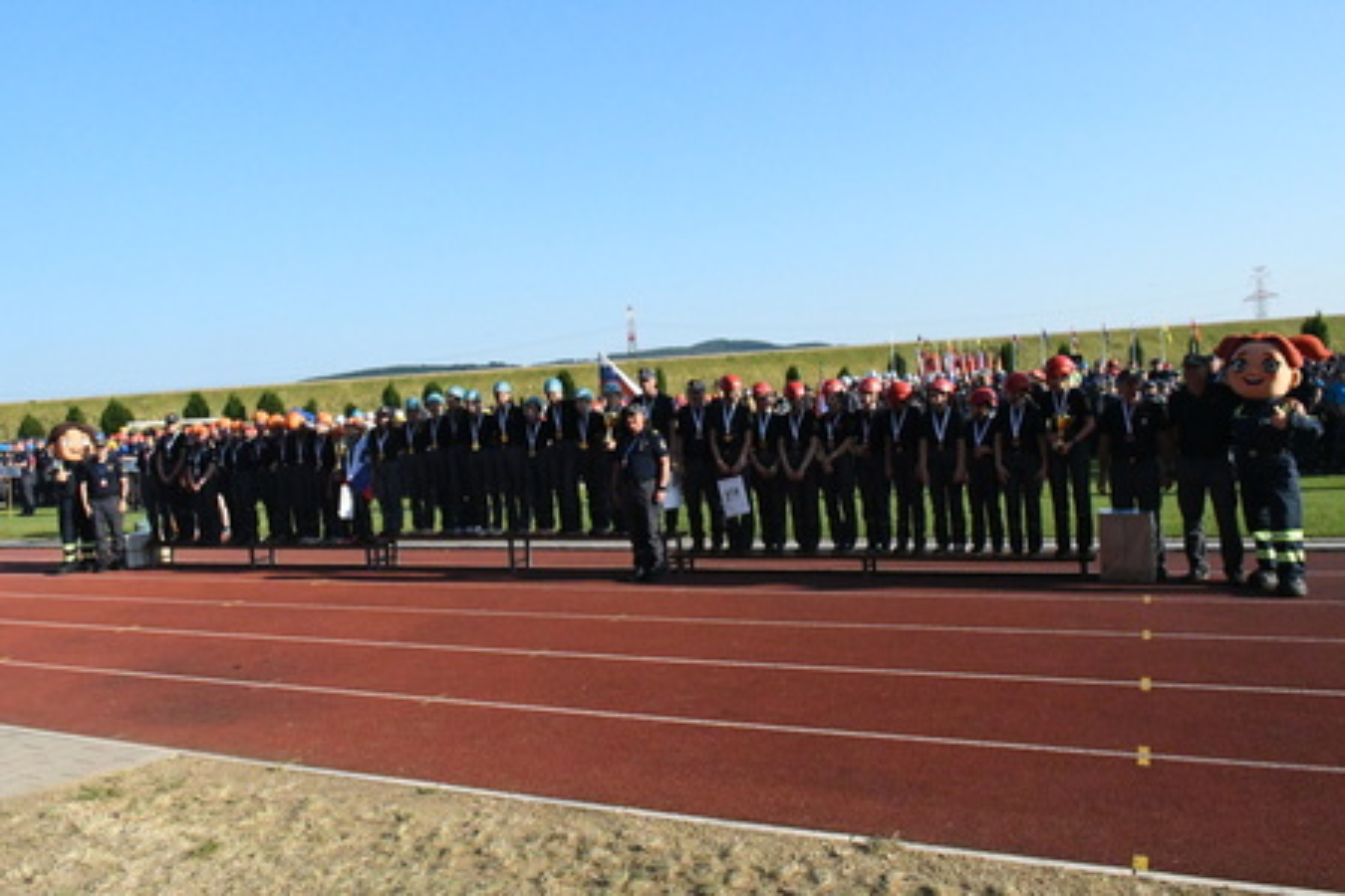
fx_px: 1009
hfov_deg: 67.4
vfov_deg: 47.9
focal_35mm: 27
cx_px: 672
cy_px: 448
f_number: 11
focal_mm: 18
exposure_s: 1/8000
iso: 10000
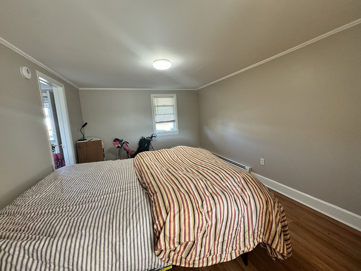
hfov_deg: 102.1
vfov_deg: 85.7
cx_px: 180
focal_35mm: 14
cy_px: 136
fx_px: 146
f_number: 2.2
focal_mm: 2.22
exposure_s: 1/60
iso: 200
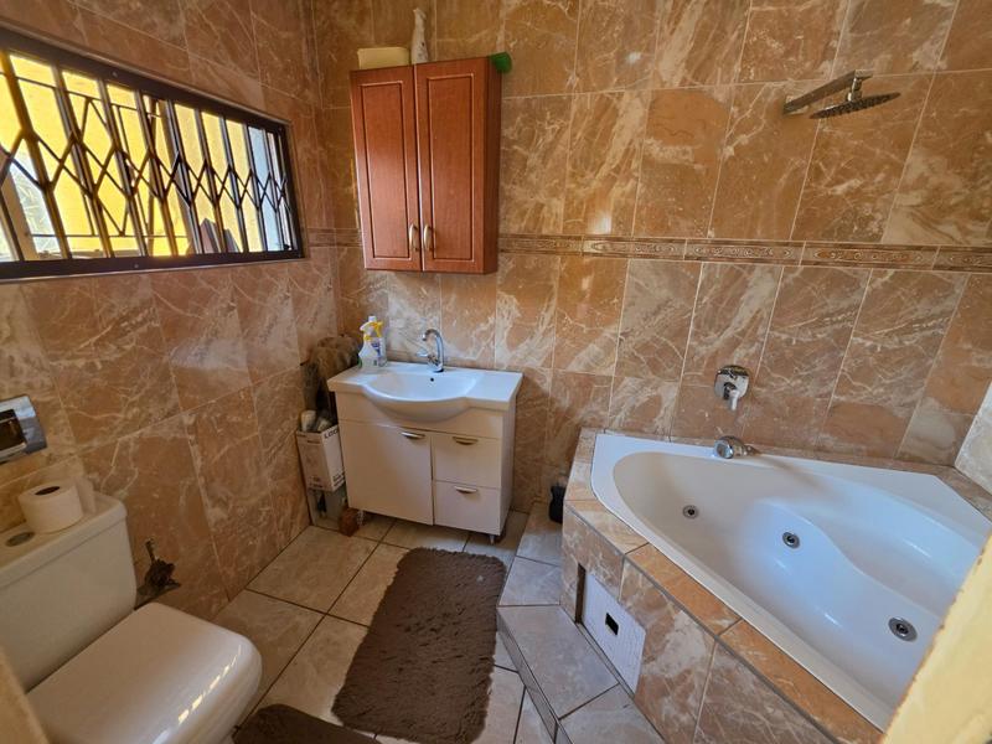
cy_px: 372
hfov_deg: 106.2
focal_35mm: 13
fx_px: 373
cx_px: 496
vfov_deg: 89.9
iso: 160
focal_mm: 2.2
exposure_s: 1/100
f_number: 1.9
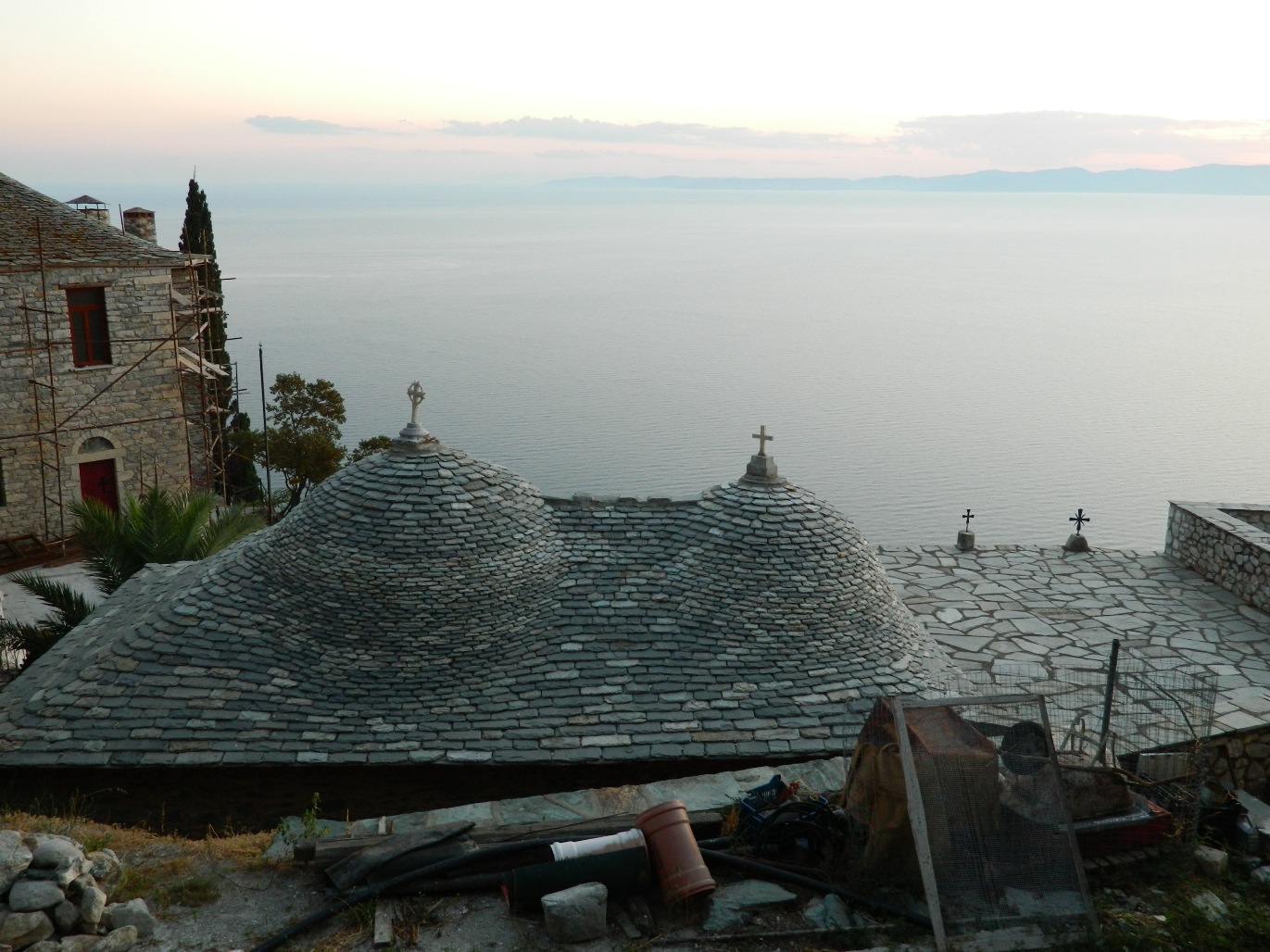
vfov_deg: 45.4
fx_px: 1137
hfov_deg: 58.4
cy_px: 476
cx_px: 635
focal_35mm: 31
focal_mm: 5.6
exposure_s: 1/40
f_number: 3.2
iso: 200
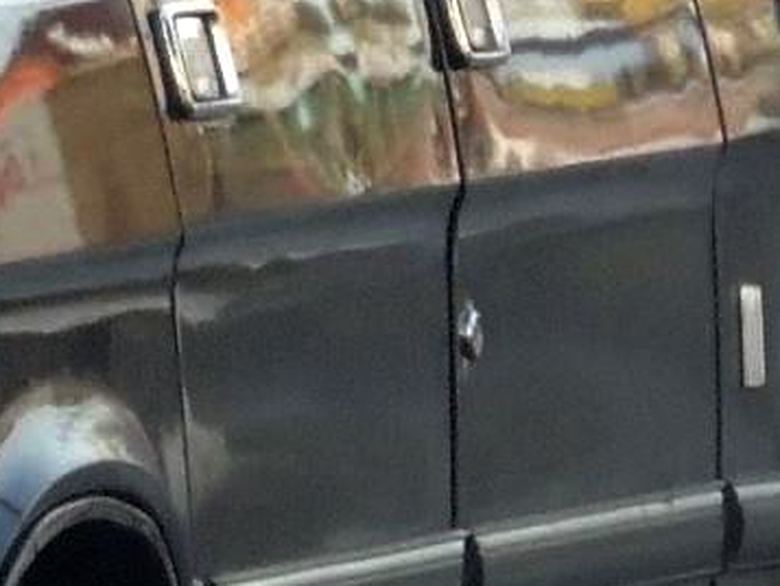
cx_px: -1079
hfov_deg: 1.3
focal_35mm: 1540
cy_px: 190
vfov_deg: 1.0
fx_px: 34712
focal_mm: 49
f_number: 4.7
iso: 500
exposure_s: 1/250
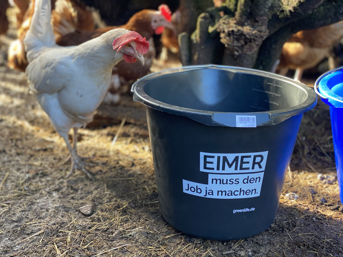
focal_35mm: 52
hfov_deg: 36.8
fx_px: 515
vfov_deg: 28.0
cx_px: 172
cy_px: 128
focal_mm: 6
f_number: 2
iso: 125
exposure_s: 1/122
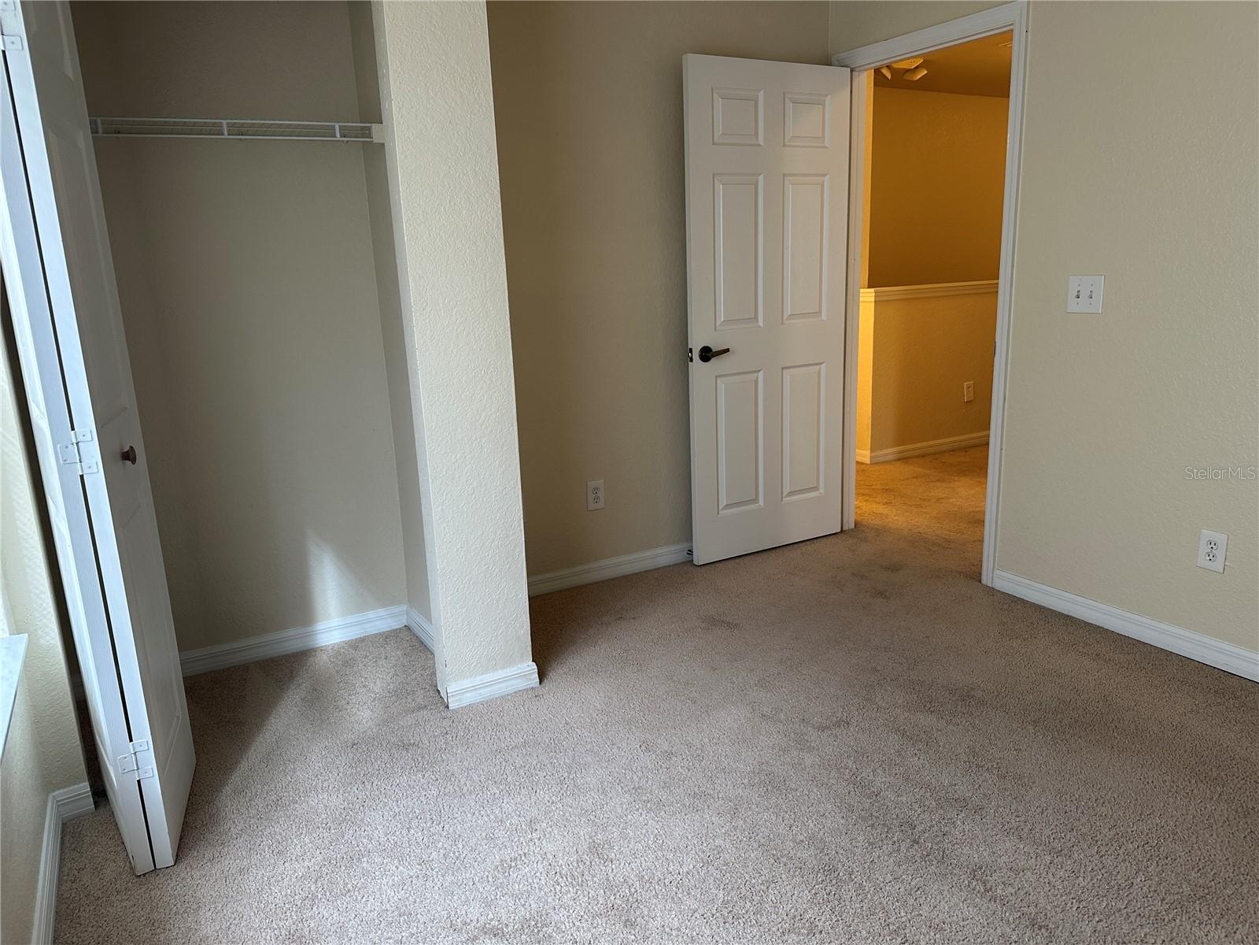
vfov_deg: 56.8
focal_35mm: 24
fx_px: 873
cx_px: 630
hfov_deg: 71.6
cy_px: 472
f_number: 1.78
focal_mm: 6.86
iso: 125
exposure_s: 1/120
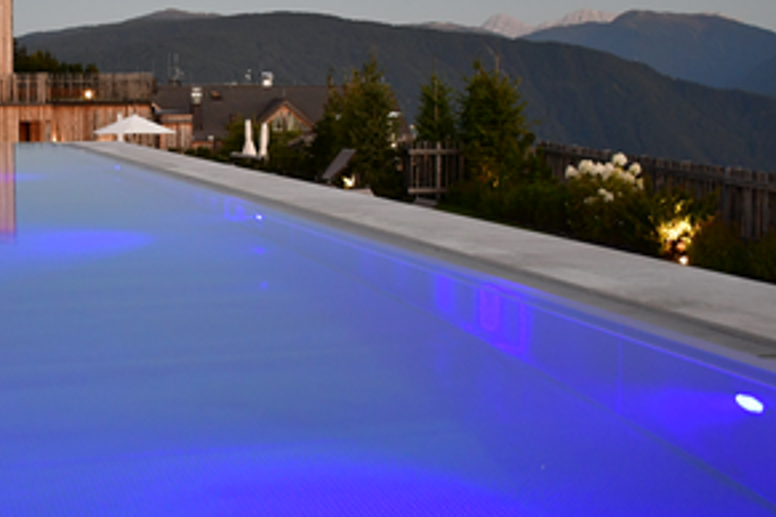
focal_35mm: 67
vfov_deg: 20.3
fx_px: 1444
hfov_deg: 29.4
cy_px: 185
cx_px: 163
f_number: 3.8
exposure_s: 1/40
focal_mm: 26
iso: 2000
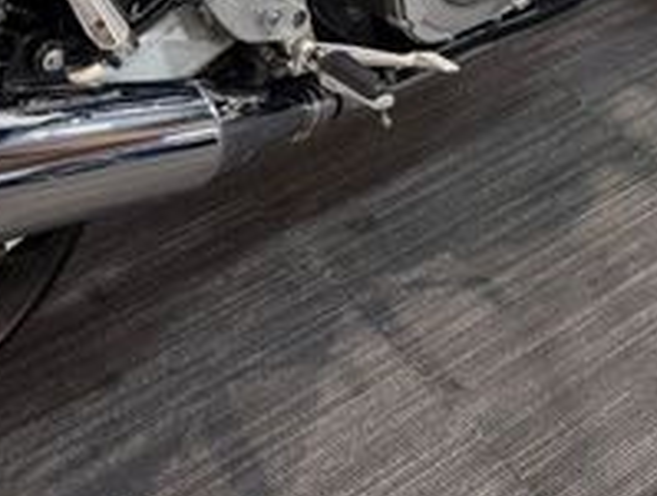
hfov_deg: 25.0
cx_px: 158
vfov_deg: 17.3
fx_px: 1464
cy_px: -251
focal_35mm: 77
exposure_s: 1/50
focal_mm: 6.76
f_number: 1.78
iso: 400
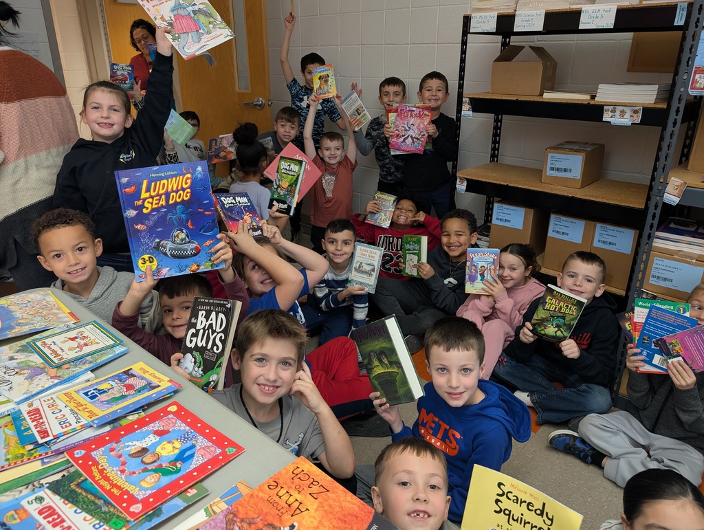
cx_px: 352
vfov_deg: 56.9
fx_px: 489
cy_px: 265
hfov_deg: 71.5
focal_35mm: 24
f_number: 1.68
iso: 301
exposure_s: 1/120
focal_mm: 6.9
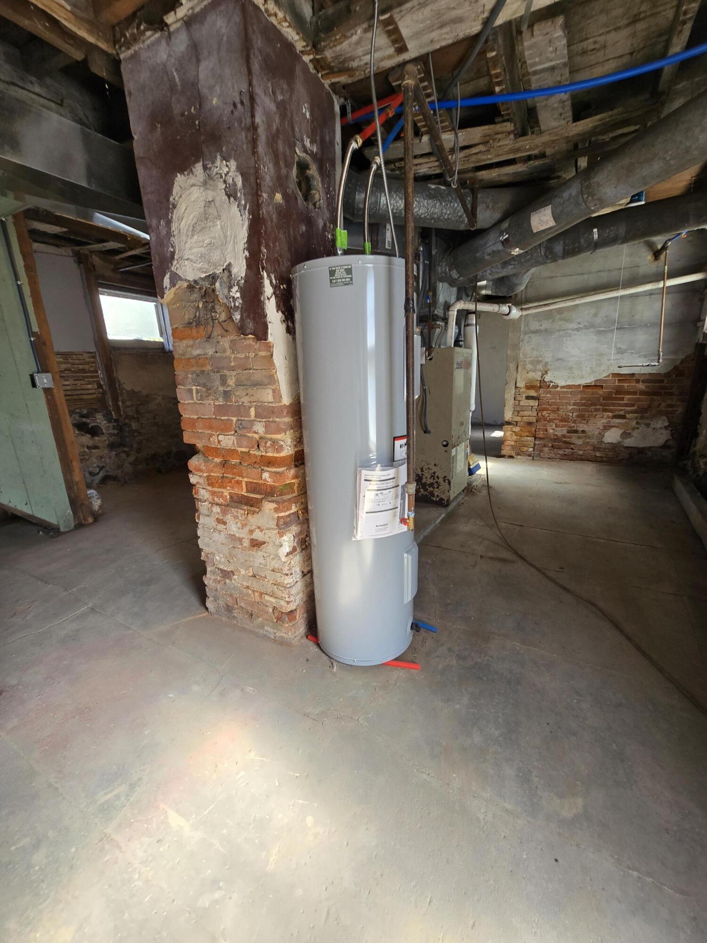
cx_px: 354
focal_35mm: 13
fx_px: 354
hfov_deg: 89.9
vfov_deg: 106.2
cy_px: 472
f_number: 2.2
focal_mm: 2.2
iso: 64
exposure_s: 1/60
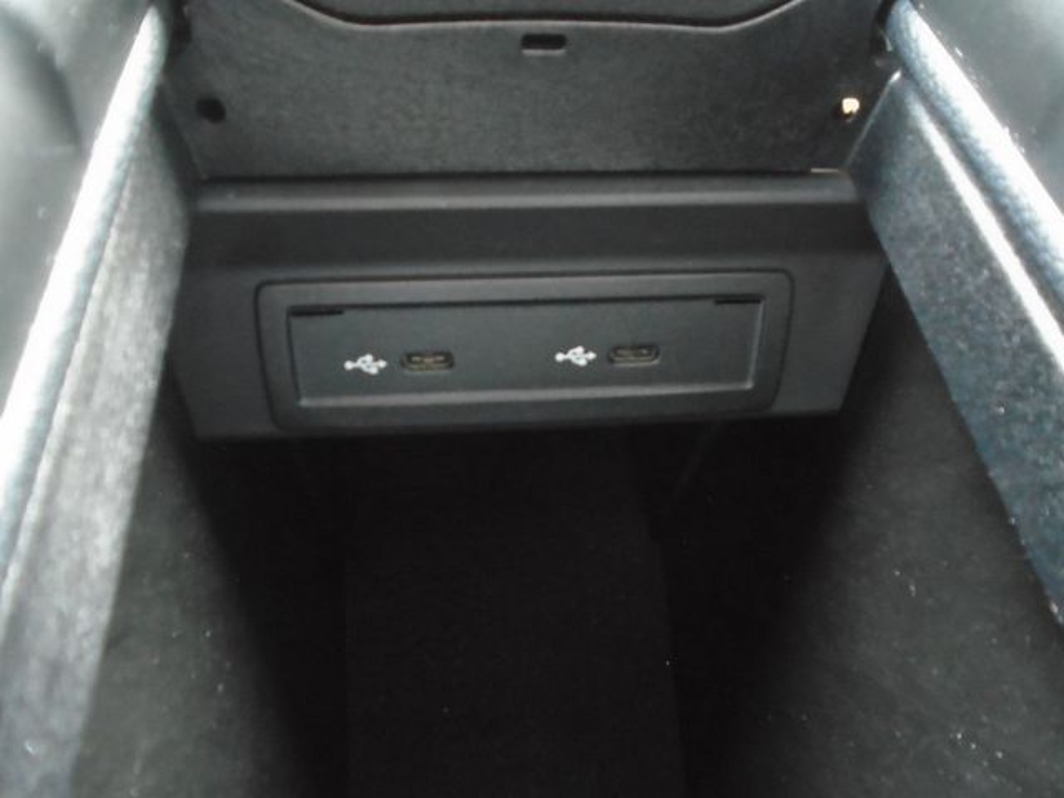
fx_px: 799
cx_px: 532
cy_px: 399
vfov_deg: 53.1
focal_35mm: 26
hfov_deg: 67.3
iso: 640
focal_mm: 4.6
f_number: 3.2
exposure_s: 1/4
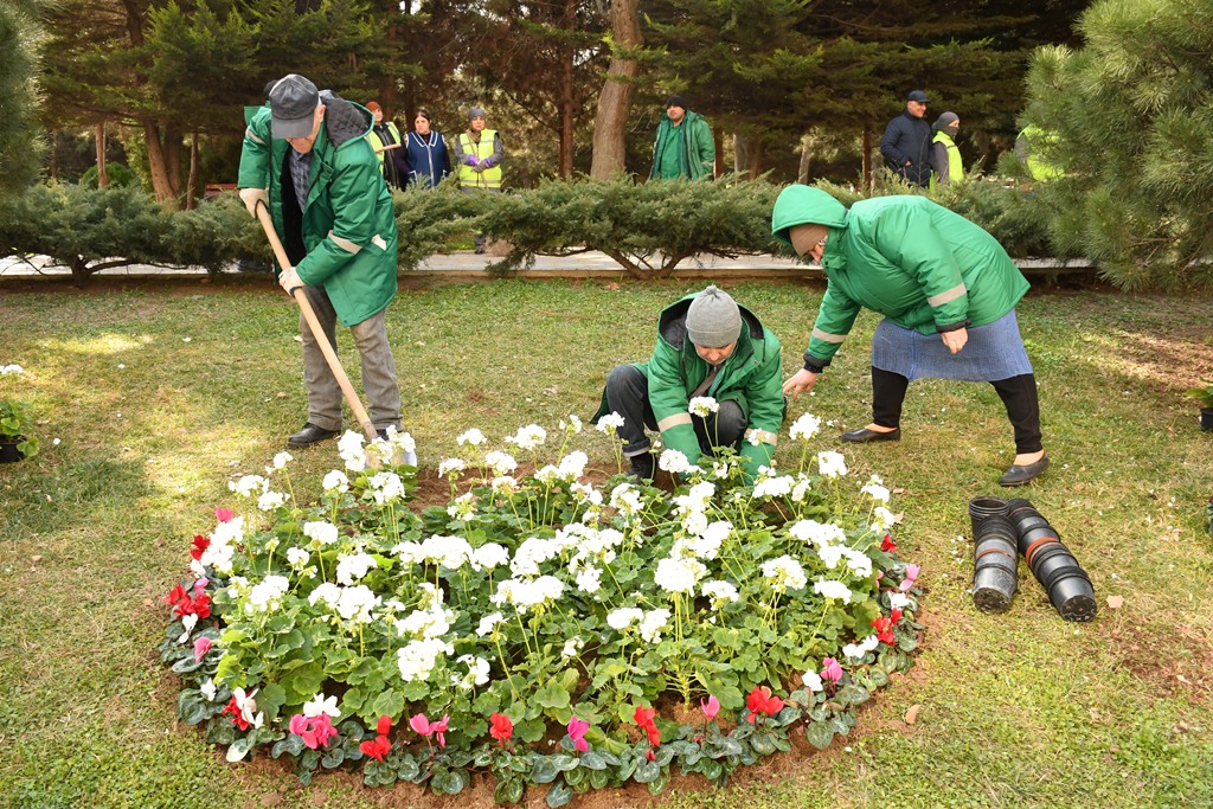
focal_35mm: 33
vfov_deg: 40.0
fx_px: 1112
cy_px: 404
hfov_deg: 57.2
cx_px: 606
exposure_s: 1/320
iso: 500
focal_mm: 22
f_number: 5
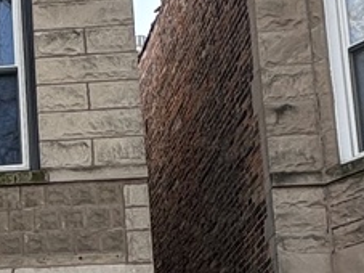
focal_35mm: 89
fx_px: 935
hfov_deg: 18.8
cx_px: -215
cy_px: 448
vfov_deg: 15.0
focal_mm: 2.22
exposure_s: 1/344
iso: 64
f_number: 2.2
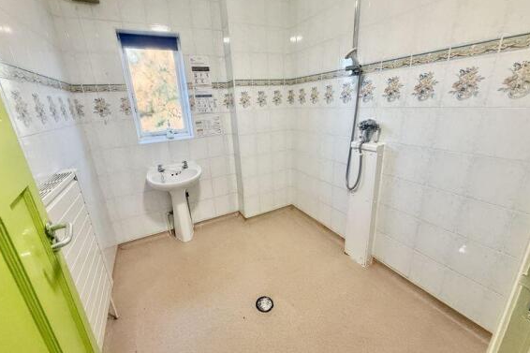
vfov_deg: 77.2
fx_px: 221
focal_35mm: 15
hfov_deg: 100.4
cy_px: 168
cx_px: 260
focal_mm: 2.22
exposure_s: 1/63
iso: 320
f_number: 2.2
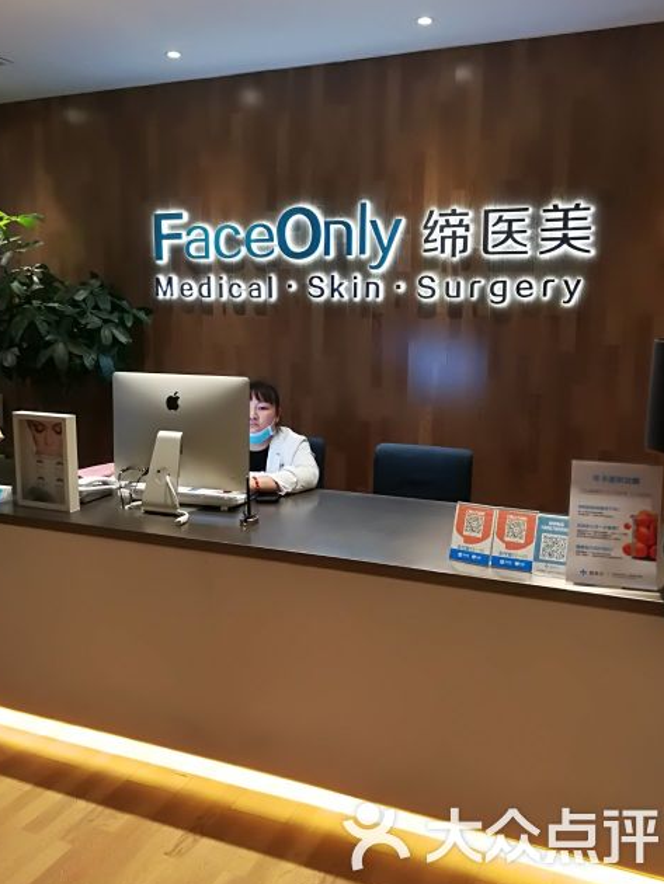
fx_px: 767
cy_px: 418
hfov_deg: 46.8
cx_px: 326
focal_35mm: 30
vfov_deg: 59.9
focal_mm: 3.95
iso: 320
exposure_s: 1/50
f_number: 2.2
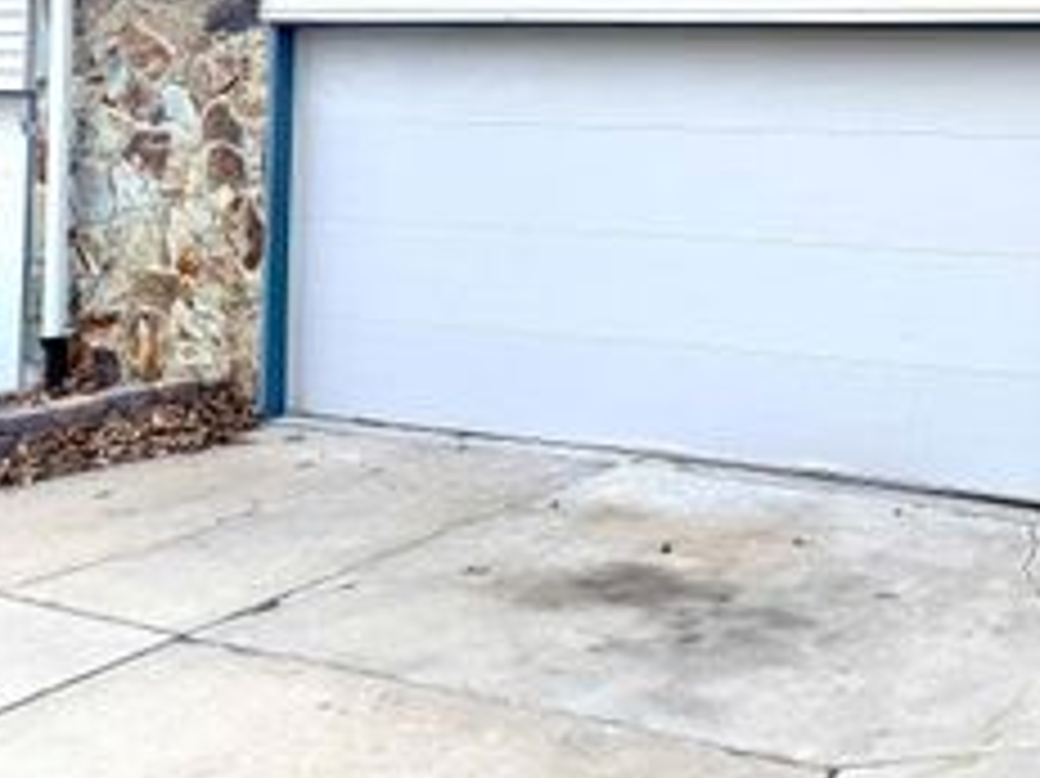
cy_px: 155
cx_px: 945
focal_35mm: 52
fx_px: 1561
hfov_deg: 34.7
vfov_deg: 27.4
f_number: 1.78
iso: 100
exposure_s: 1/1812
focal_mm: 6.76
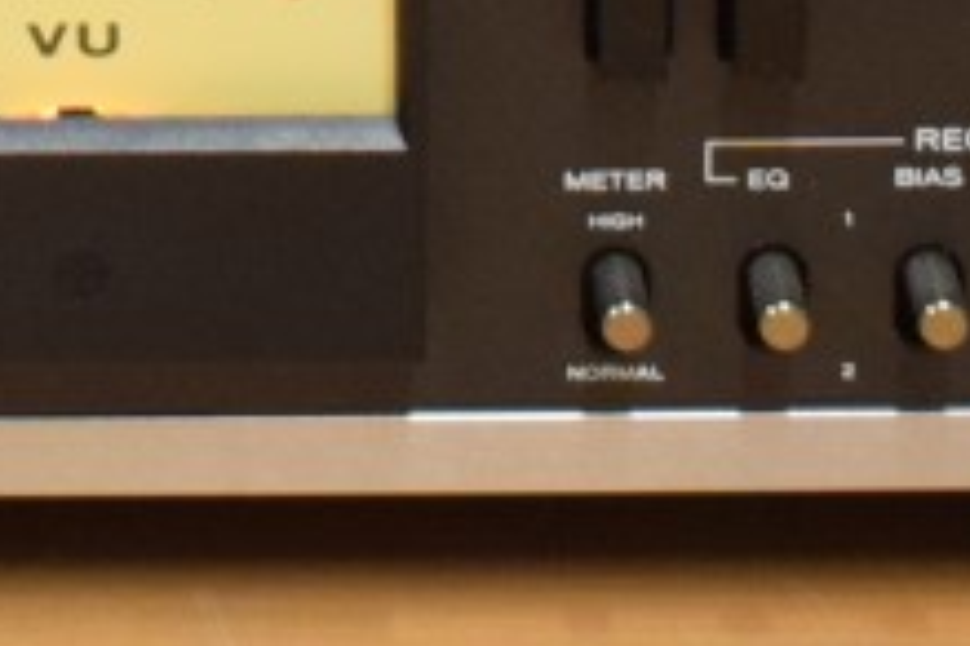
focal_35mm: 267
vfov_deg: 4.8
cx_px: -678
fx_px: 7194
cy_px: -1513
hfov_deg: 7.5
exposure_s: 1/125
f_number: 4
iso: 2000
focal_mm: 26
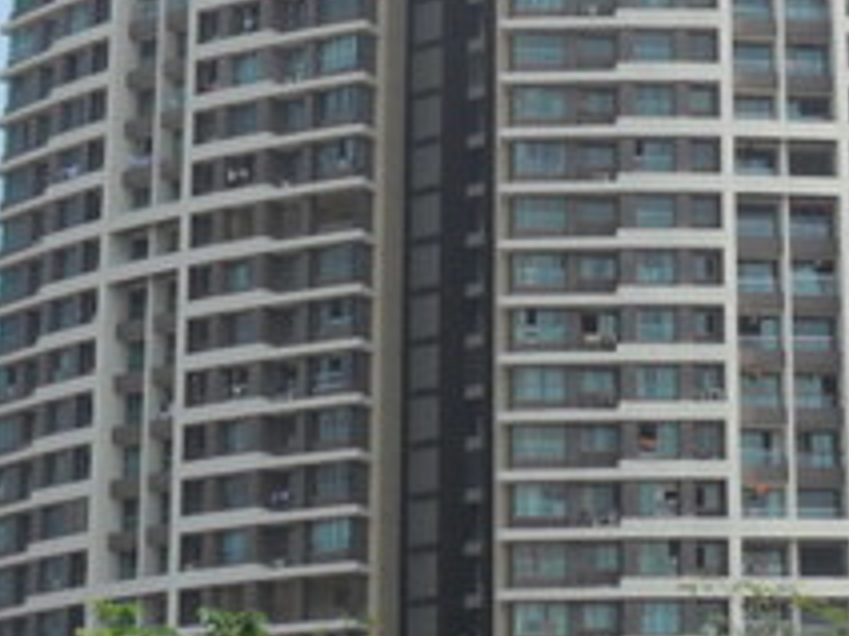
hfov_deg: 14.7
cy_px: -28
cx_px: 769
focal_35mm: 133
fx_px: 3262
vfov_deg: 11.0
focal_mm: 7.8
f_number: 4.5
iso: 100
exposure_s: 1/750
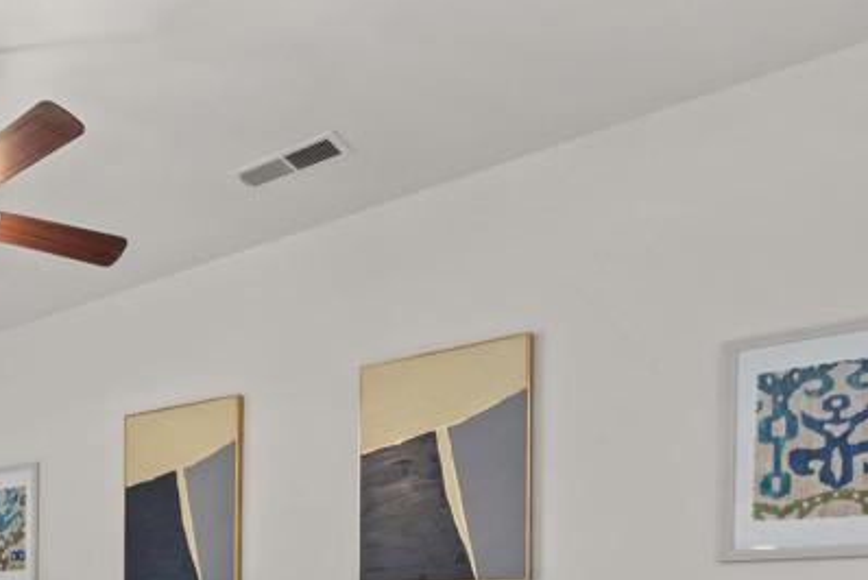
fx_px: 869
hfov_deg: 43.8
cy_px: 666
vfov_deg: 31.8
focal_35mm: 36
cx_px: -35
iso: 200
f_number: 6.3
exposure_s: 1/3
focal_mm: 14
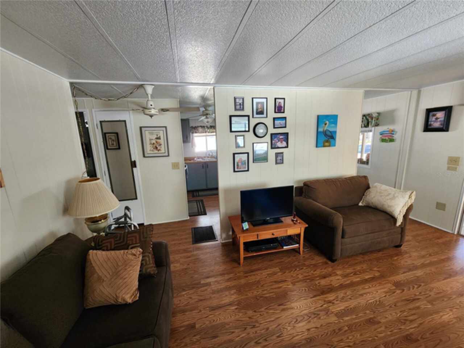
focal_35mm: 13
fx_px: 174
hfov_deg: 106.2
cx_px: 232
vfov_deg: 89.9
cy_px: 174
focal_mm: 2.2
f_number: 2.2
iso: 320
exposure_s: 1/60
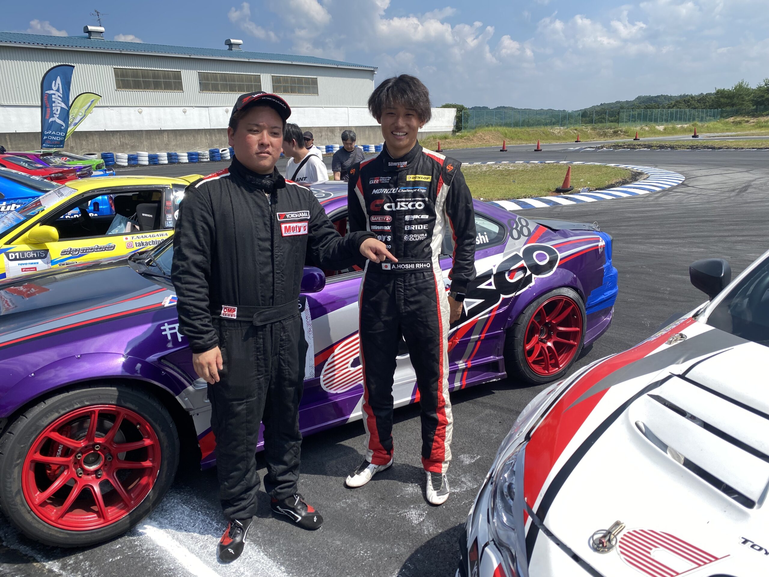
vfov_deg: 53.1
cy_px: 288
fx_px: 578
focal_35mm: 26
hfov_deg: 67.3
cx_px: 384
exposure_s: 1/2967
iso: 32
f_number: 1.8
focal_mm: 4.25
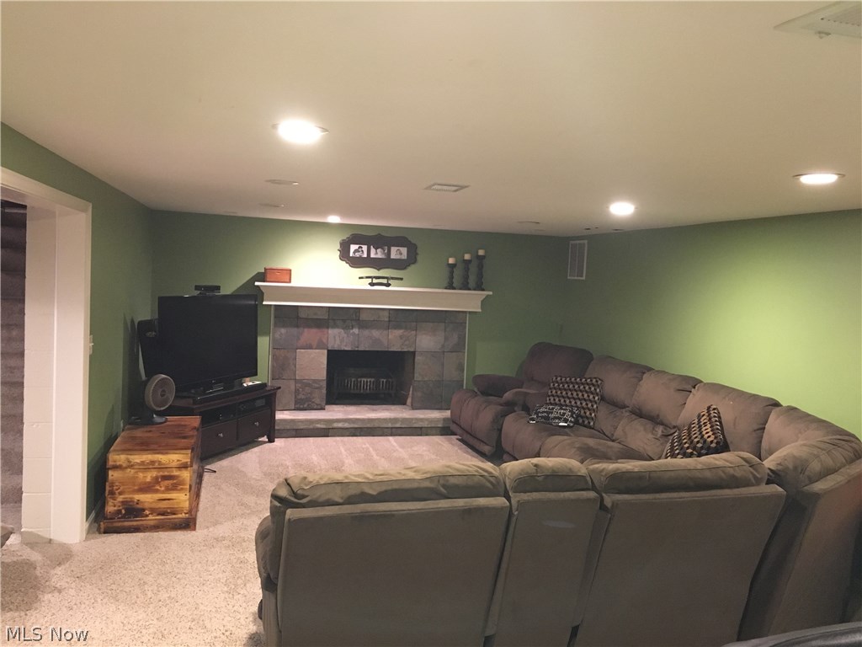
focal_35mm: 29
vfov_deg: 48.2
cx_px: 431
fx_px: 722
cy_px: 324
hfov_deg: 61.7
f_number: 2.2
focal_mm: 4.15
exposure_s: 1/15
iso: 400
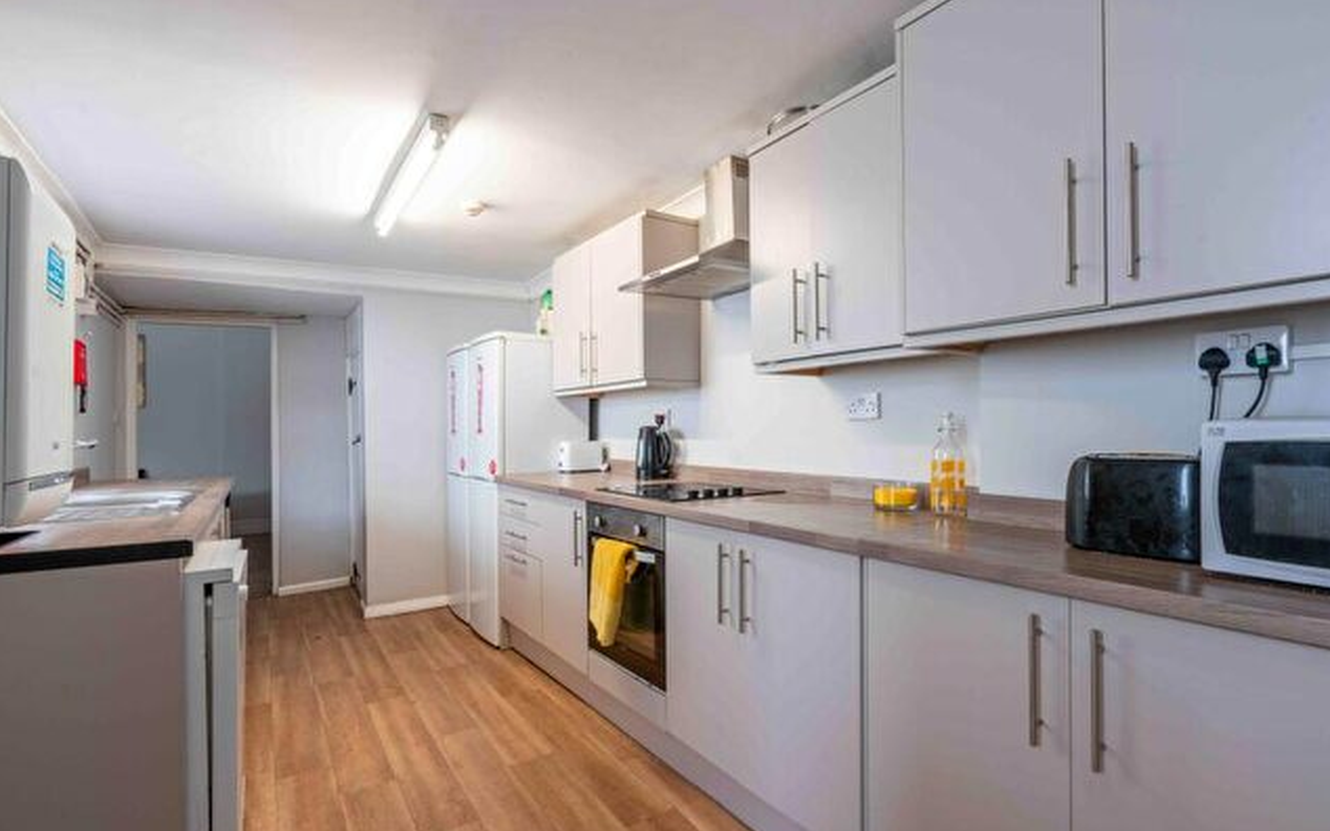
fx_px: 652
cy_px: 435
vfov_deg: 64.9
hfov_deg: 90.8
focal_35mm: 18
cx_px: 728
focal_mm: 16
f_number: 13
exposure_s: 1/4
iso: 320
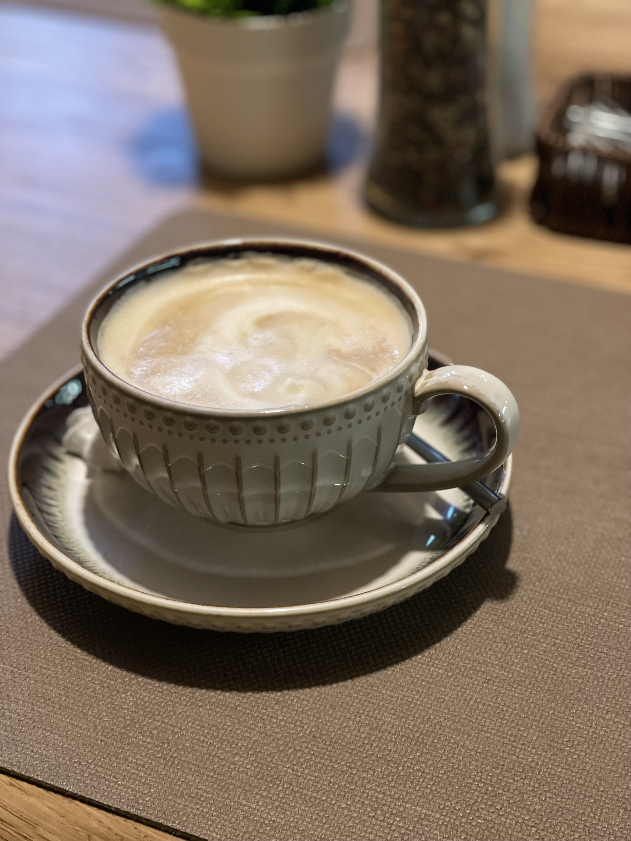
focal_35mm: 64
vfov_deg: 30.3
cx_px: 316
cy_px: 420
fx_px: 1556
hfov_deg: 22.9
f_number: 2.2
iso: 250
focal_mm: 7.5
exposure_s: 1/33
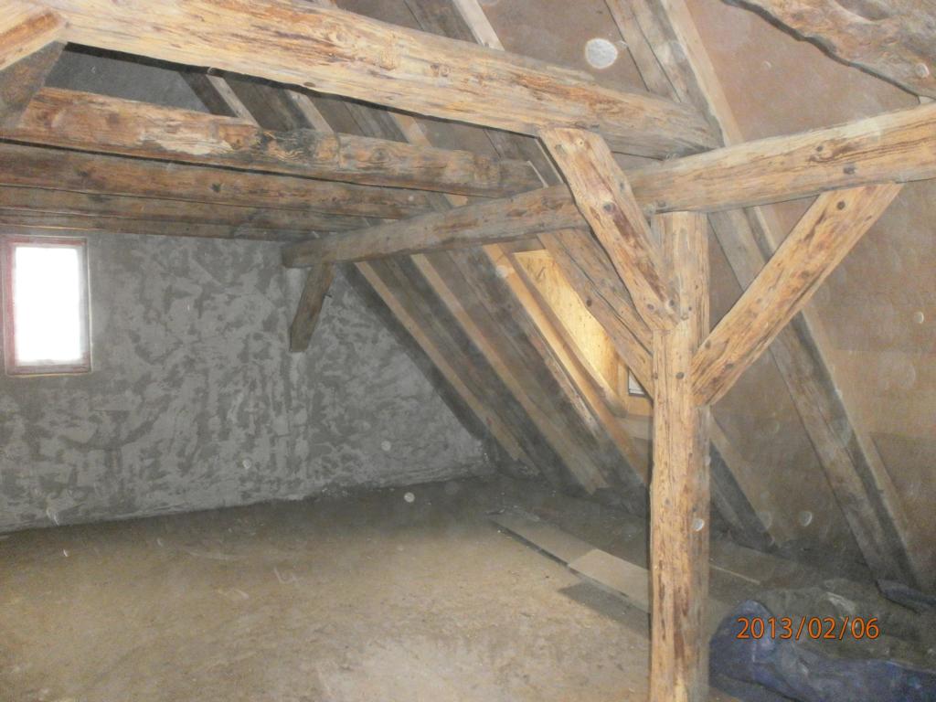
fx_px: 730
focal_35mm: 27
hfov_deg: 65.3
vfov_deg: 51.4
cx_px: 468
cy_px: 351
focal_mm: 4.8
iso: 400
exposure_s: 1/30
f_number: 2.9
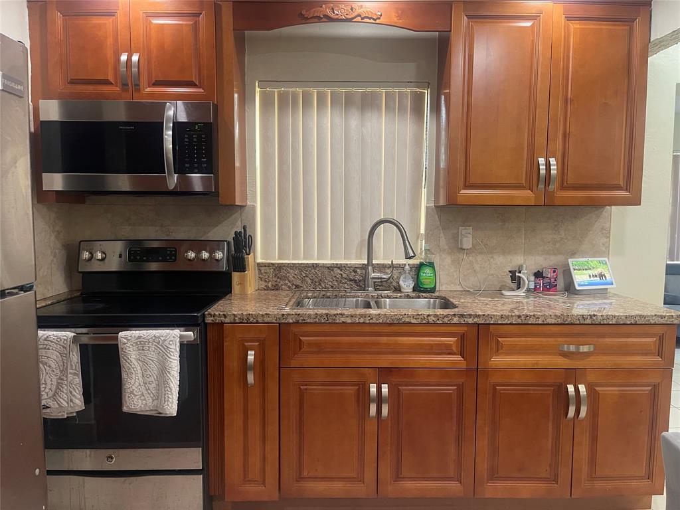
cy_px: 255
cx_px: 340
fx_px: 491
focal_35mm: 25
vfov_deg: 54.9
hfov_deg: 69.4
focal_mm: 5.1
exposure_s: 1/60
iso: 320
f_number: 1.6
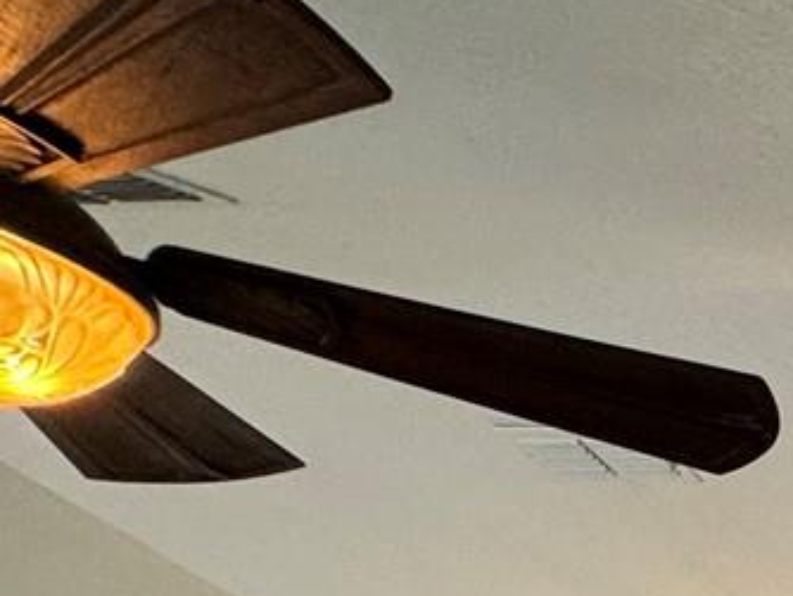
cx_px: 1747
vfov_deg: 16.5
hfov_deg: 16.8
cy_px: 1209
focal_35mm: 67
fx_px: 1536
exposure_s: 1/120
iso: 160
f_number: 2.2
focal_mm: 2.22
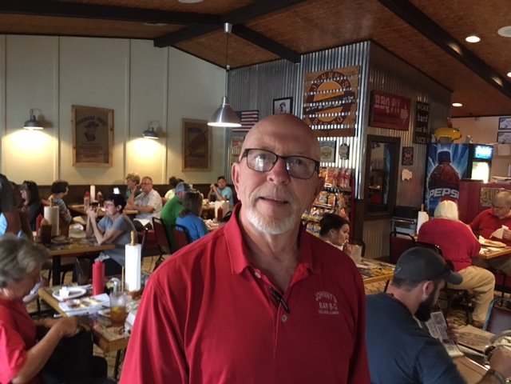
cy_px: 192
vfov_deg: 48.2
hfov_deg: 61.7
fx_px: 428
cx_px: 256
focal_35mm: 29
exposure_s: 1/15
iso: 250
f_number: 2.2
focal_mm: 4.15
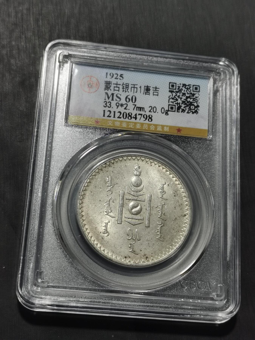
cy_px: 170
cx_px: 128
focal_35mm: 62
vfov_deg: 31.2
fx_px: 609
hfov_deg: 23.7
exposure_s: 1/180
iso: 100
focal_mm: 5.58
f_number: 1.8
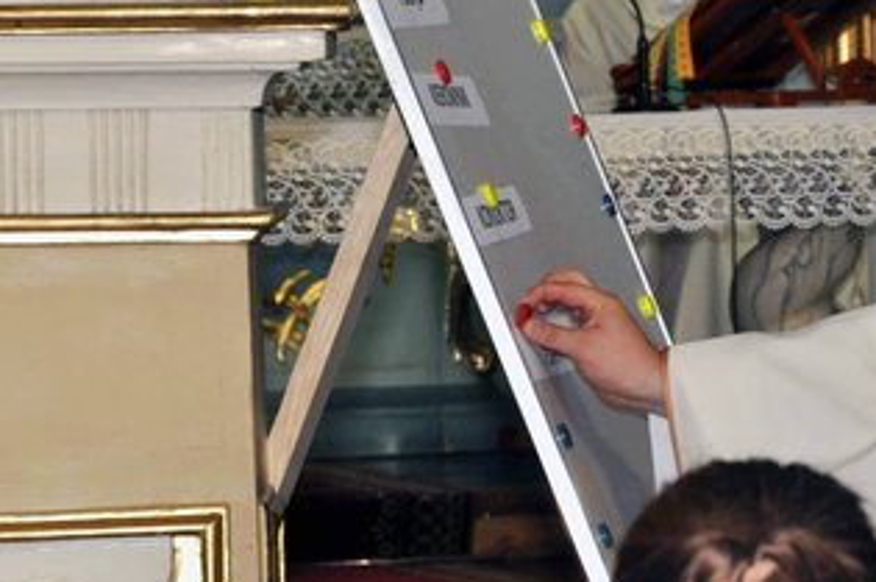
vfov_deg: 3.8
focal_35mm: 359
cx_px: 659
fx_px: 8722
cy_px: 309
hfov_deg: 5.7
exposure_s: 1/60
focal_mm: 116
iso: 1000
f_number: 11
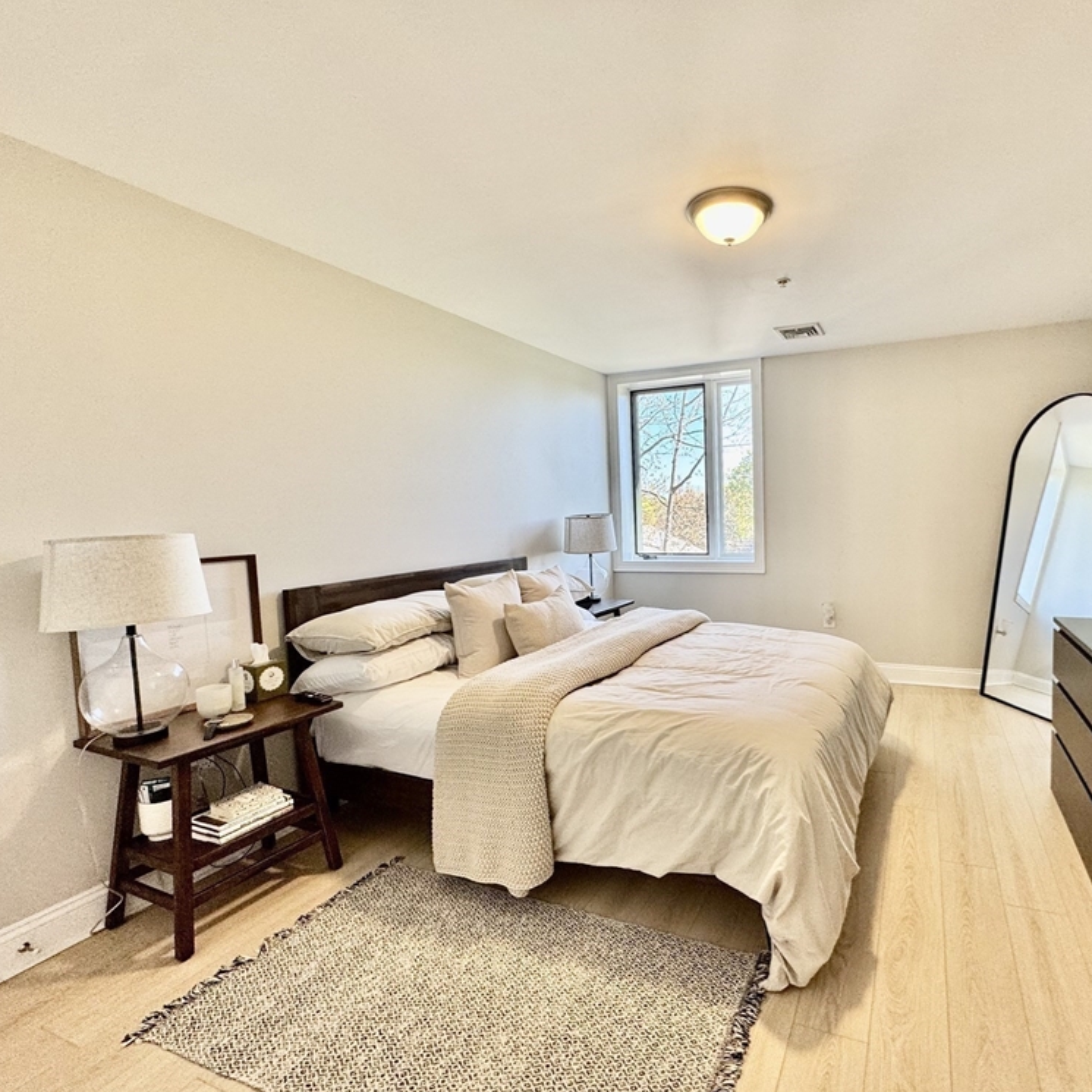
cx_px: 695
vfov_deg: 84.0
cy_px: 548
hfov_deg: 82.1
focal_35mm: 17
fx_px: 607
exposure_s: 1/120
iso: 125
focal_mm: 2.22
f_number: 2.2
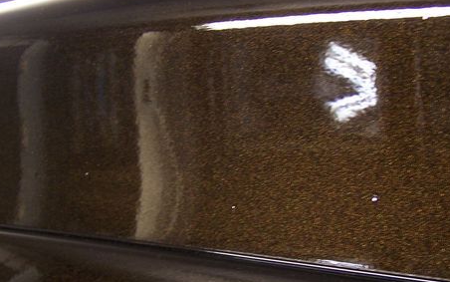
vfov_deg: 22.7
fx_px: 699
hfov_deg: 35.5
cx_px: 271
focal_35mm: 57
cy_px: 180
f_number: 2.8
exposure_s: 1/8
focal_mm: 6.3
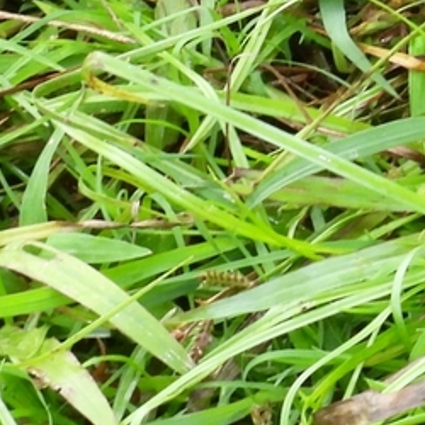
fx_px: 3084
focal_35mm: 222
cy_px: -300
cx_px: 802
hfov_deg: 7.6
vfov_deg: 7.7
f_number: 6.3
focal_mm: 9.8
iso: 200
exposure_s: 1/160
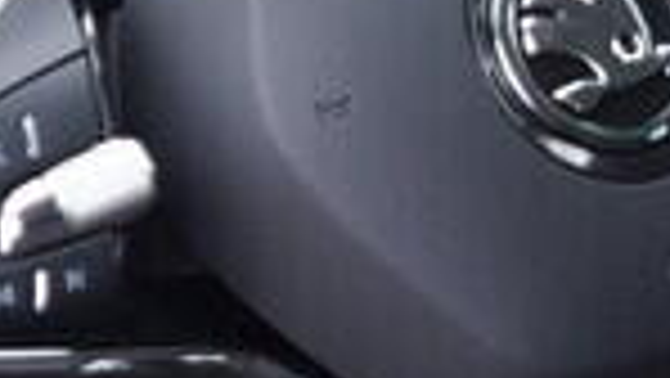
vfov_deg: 4.7
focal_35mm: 259
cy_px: 281
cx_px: 710
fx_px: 4604
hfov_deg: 8.3
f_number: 2.8
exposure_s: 1/40
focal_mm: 24
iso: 250
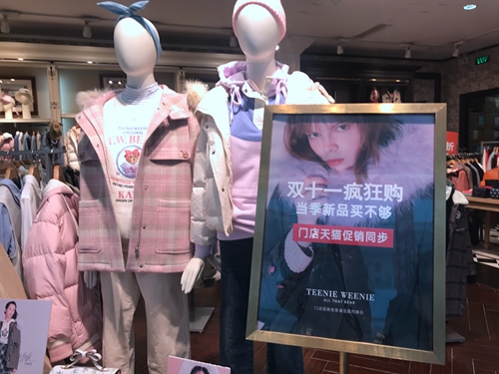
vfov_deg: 49.7
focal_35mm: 28
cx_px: 250
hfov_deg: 63.4
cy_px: 187
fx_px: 404
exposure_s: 1/111
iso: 20
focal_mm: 3.99
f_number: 1.8
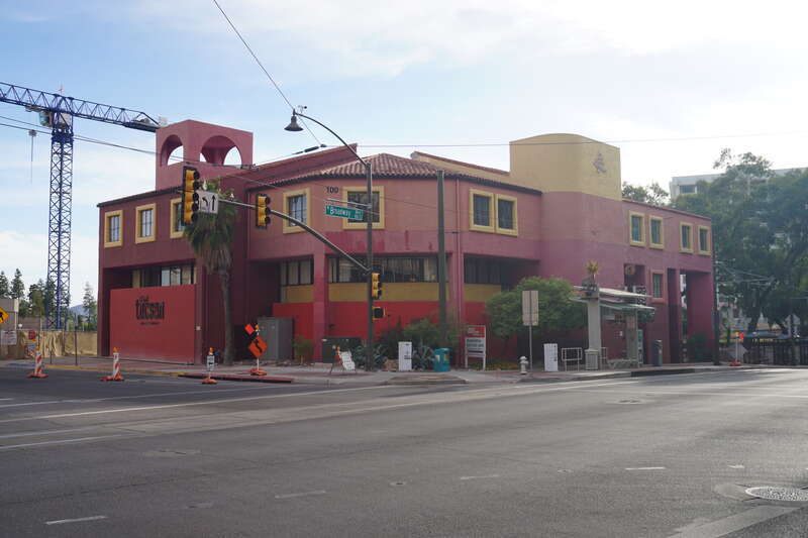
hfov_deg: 53.1
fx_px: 808
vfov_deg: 36.9
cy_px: 269
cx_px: 404
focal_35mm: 36
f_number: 10
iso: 100
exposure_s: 1/100
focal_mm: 24
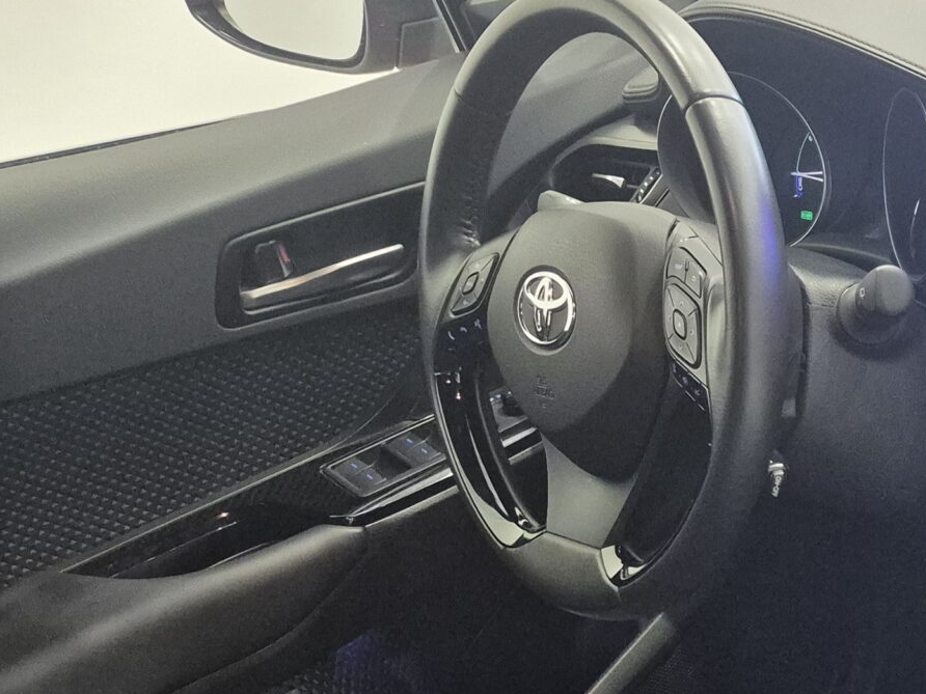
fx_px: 1766
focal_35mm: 66
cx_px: 1303
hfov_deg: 24.4
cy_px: 822
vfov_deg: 20.8
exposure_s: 1/100
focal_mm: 5.4
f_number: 1.8
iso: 1250
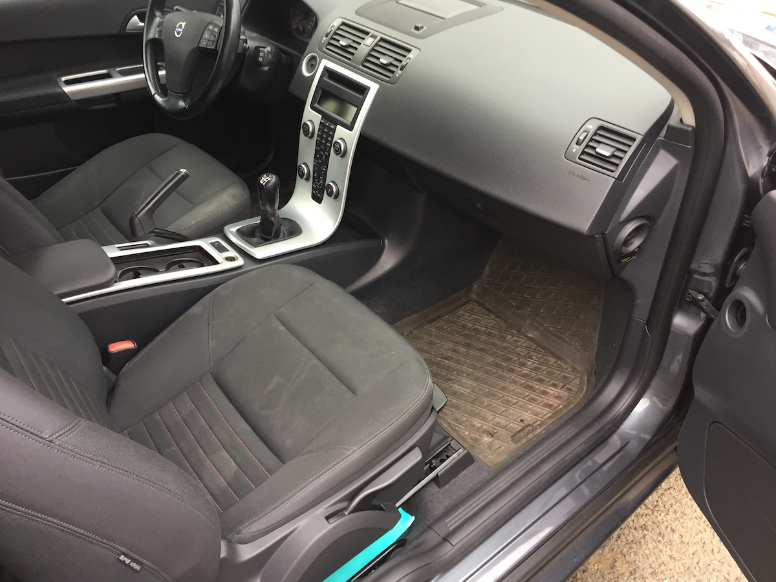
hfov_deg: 61.7
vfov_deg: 48.2
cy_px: 291
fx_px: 650
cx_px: 388
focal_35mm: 29
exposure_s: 1/33
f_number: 2.2
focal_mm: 4.15
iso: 80
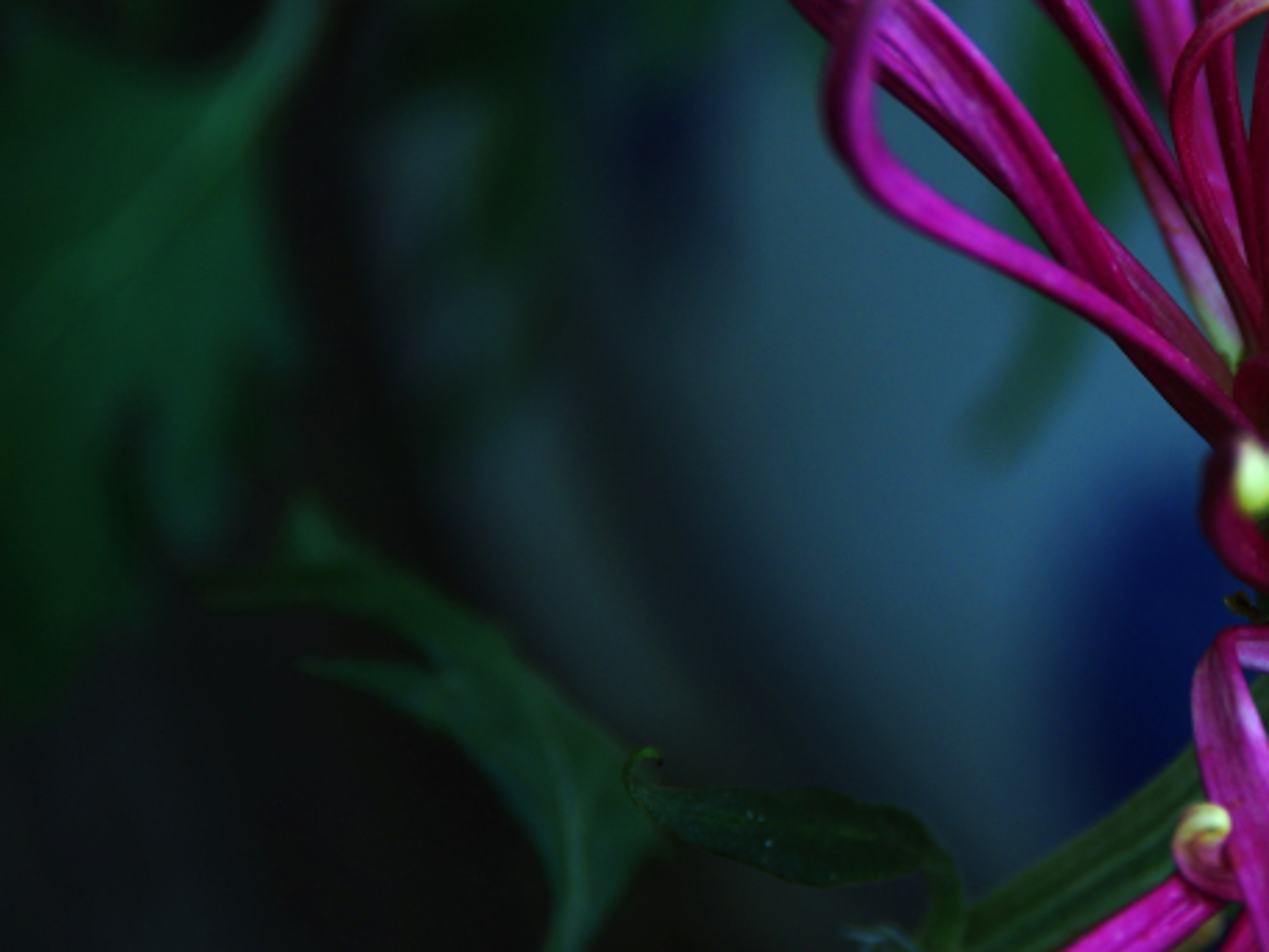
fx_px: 11844
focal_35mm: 323
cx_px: 1408
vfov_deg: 4.6
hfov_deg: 6.1
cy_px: 476
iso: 100
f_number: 5.6
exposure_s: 1/80
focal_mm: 100
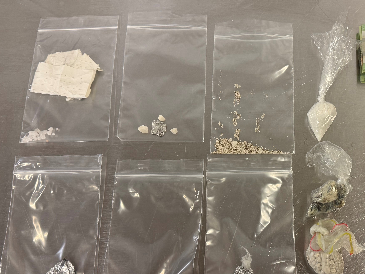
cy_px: 167
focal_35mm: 39
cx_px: 274
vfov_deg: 36.7
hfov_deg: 46.2
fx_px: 411
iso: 125
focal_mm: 6.76
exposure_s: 1/60
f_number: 1.78
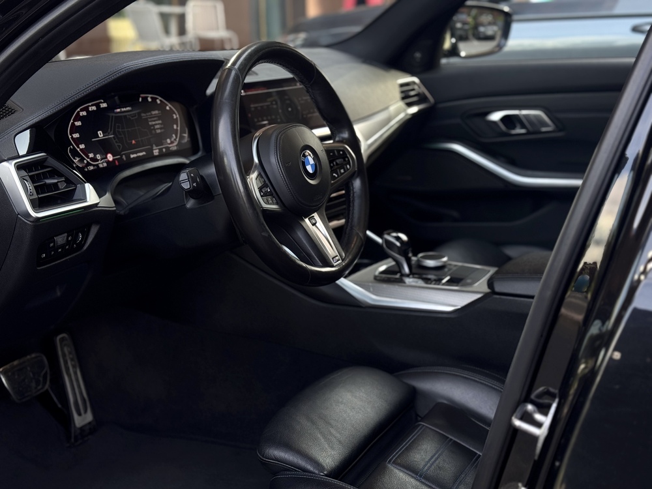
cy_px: 244
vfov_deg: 30.3
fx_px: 904
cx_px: 326
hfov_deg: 39.7
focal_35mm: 48
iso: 64
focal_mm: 6.76
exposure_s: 1/362
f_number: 1.78
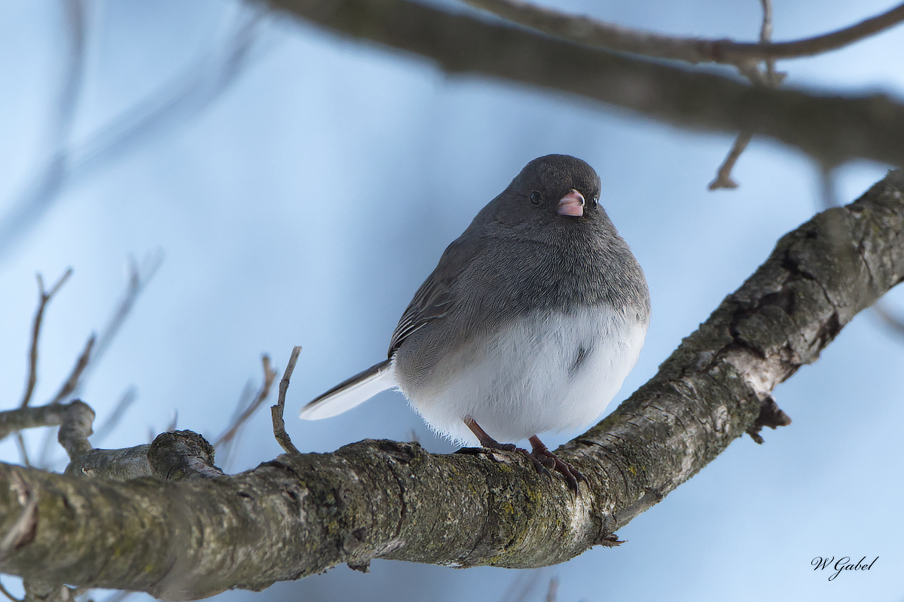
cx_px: 452
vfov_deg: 1.8
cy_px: 301
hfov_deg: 2.8
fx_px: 18825
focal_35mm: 750
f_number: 8
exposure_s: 1/1600
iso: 640
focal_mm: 500
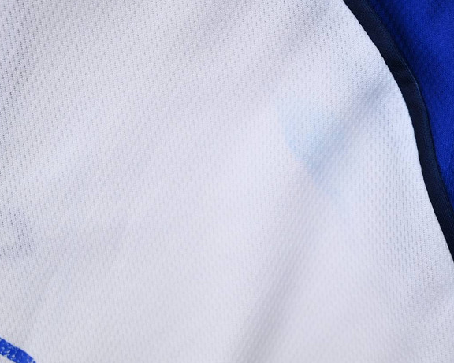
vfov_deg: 24.6
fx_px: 833
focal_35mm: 62
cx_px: 298
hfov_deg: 30.3
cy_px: 214
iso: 200
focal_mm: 38
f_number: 5.6
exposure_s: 1/200
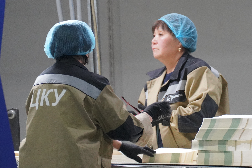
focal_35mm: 557
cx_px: 171
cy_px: 75
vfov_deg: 2.5
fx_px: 3899
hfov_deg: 3.7
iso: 10000
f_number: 5.6
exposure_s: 1/200
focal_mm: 345
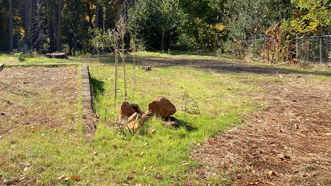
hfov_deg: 43.6
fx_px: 395
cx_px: 73
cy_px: 12
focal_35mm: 45
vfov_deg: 25.6
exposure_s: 1/1585
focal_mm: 4.25
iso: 32
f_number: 1.8
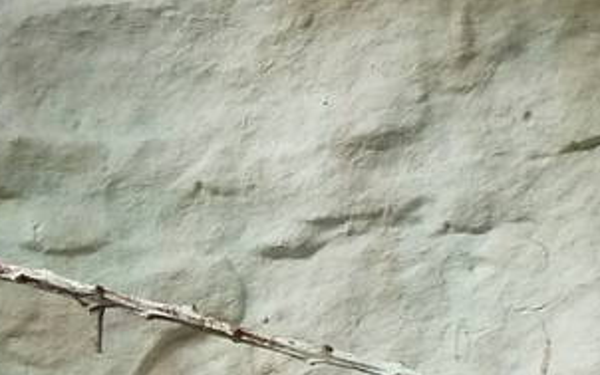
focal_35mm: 506
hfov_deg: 4.1
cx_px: 1242
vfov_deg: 2.6
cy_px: 315
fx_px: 8277
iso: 200
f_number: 4.3
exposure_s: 1/40
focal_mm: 14.7
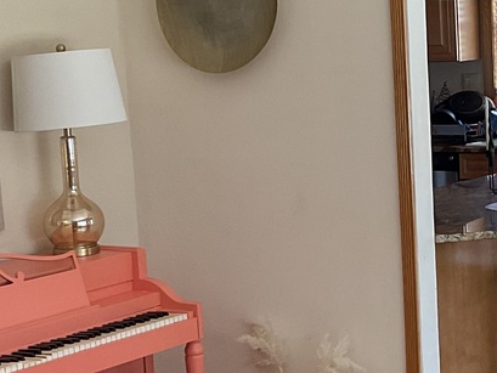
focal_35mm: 102
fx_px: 1465
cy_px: 247
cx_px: 411
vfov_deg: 14.5
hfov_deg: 19.0
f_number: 1.8
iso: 64
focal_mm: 3
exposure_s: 1/77
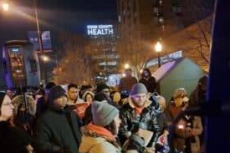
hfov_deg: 55.8
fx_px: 217
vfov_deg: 37.9
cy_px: 114
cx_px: 114
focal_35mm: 34
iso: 1000
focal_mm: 5.23
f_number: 1.8
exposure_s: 1/20
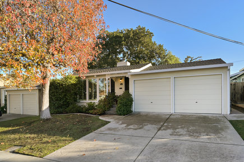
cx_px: 122
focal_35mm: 21
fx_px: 142
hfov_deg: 81.2
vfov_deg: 59.5
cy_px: 81
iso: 400
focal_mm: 21
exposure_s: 1/800
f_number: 9
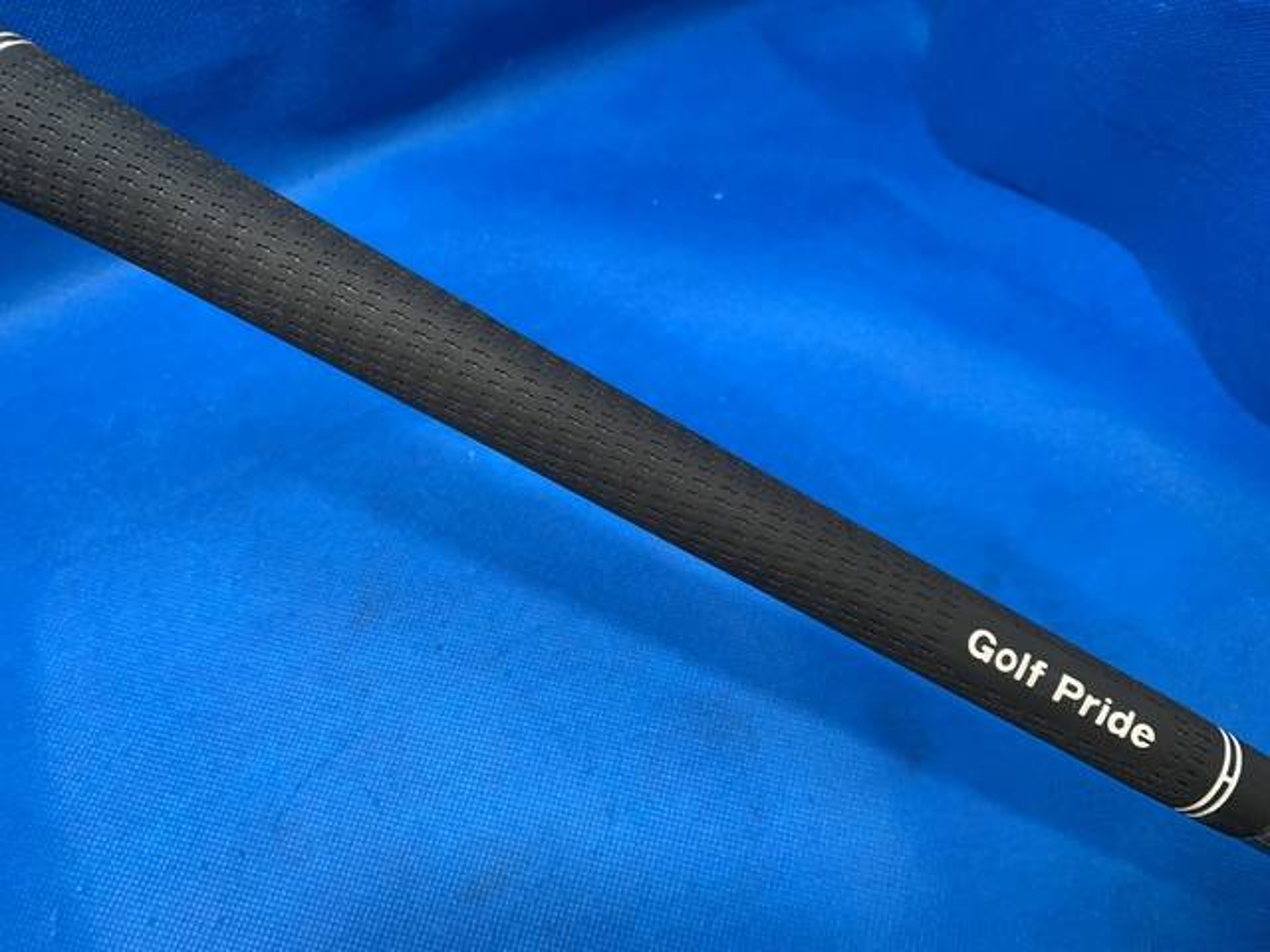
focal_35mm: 26
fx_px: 954
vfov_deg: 53.1
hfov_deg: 67.3
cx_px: 635
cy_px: 476
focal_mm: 4.25
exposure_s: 1/60
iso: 125
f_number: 1.8
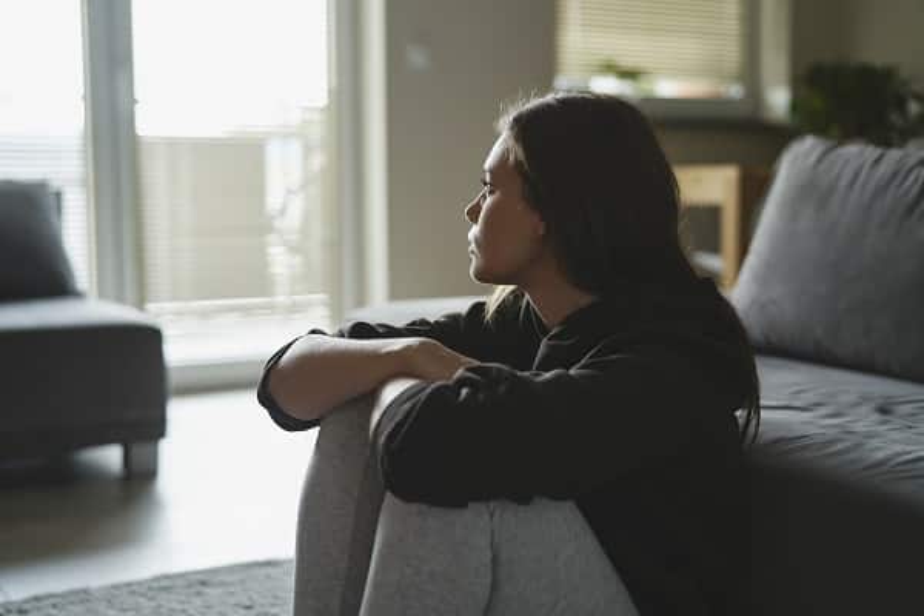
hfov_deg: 39.6
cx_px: 462
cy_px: 308
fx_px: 1283
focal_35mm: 50
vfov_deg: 27.0
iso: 320
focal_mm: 50
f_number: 1.8
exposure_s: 1/100
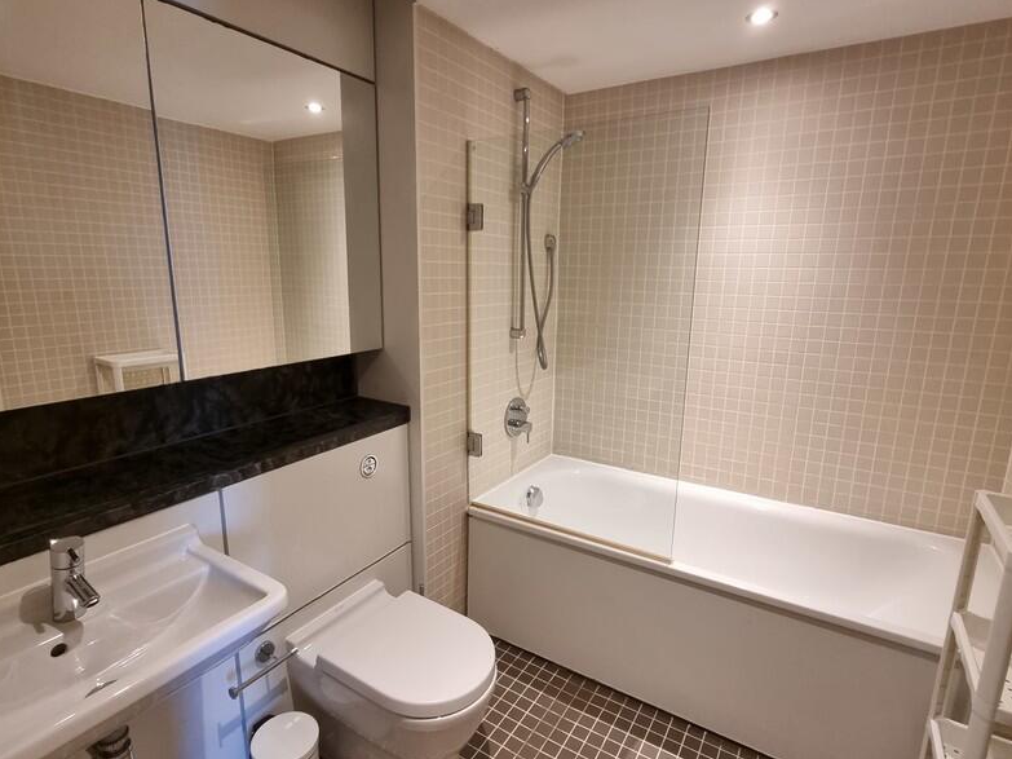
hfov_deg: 91.0
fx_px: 497
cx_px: 489
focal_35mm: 17
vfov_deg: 74.7
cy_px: 389
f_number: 2.2
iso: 200
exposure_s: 1/50
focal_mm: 2.2
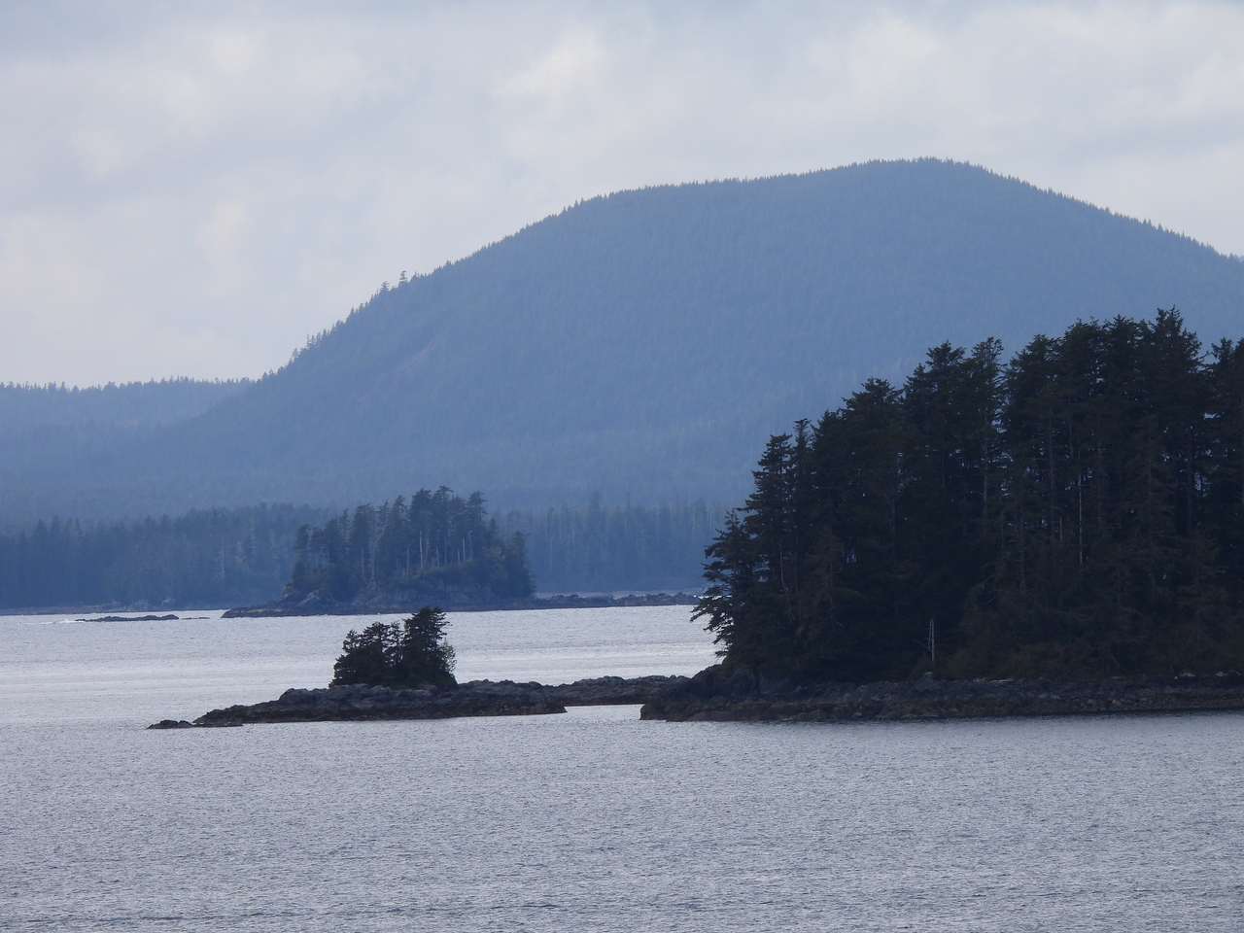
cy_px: 466
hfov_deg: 3.6
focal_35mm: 550
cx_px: 622
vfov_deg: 2.7
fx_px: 19765
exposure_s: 1/640
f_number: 5
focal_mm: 98.1
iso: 100
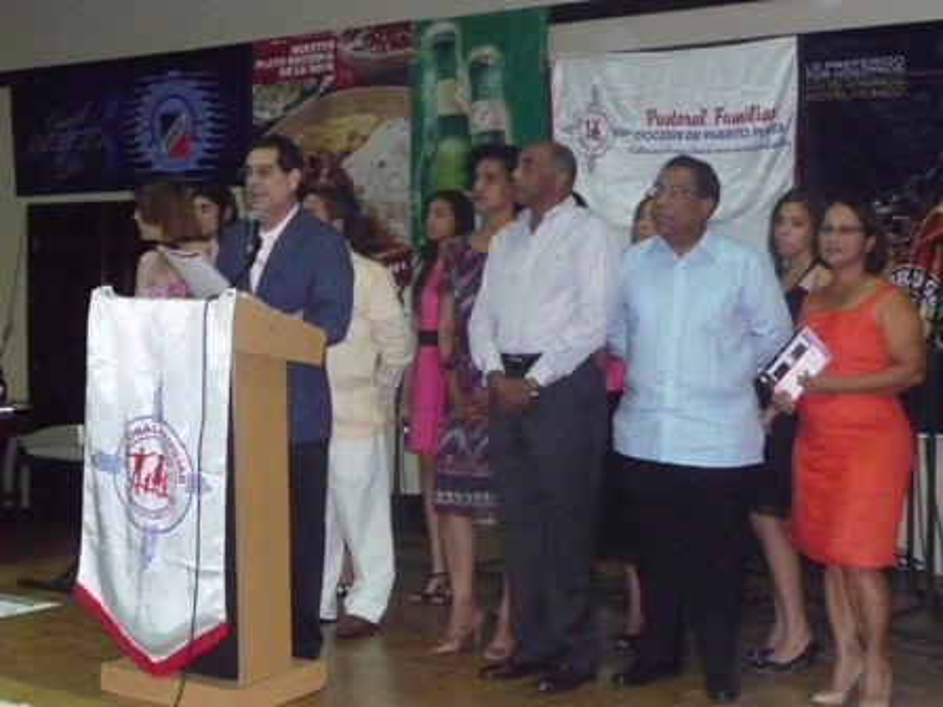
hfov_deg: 34.9
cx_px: 472
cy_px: 354
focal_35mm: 55
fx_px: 1498
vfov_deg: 26.6
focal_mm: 9.3
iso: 1600
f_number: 4.3
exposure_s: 1/200
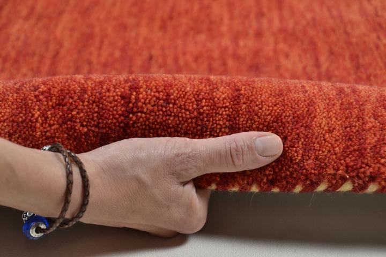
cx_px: 193
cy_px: 128
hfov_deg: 22.6
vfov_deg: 15.2
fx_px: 965
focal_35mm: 90
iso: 200
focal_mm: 60
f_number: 6.3
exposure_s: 1/40
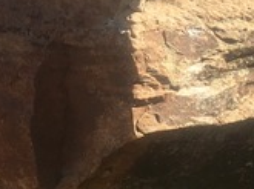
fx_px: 1032
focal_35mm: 141
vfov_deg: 10.4
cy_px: -14
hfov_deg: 14.0
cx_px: 66
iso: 25
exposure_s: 1/962
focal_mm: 4.15
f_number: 2.2
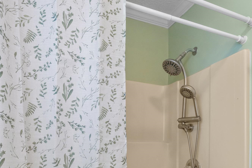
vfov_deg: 40.6
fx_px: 210
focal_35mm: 30
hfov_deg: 61.9
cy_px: 148
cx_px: 131
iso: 1000
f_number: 8
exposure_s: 1/15
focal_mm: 16
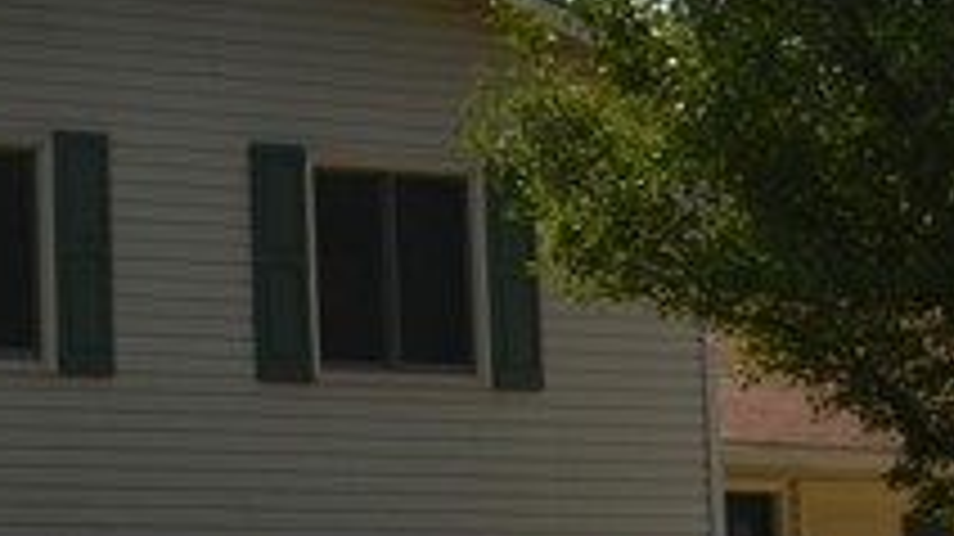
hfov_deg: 12.6
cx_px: -572
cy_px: -72
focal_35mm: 161
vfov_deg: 7.5
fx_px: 4071
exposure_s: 1/200
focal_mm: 20
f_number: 11
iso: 100
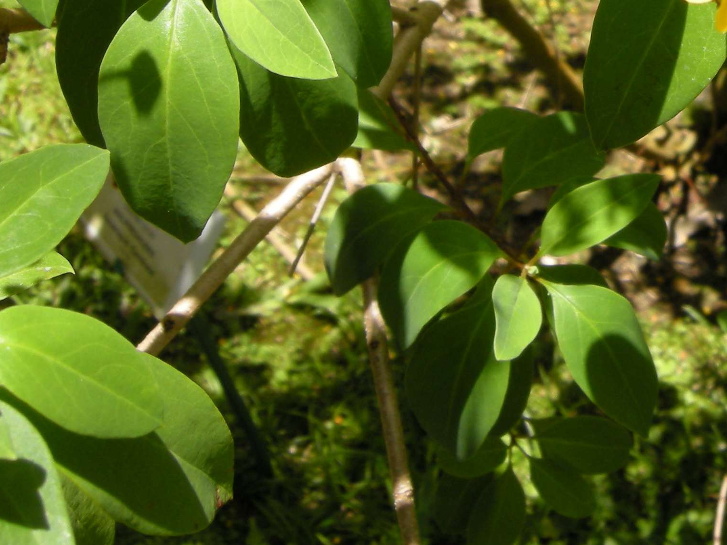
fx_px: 1932
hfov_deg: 20.2
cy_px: -55
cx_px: 829
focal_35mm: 92
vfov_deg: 15.6
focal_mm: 7.5
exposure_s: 1/166
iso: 64
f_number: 4.8
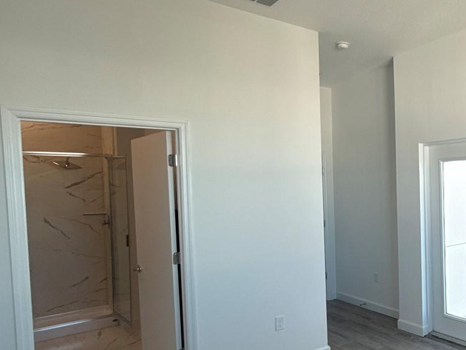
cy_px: 194
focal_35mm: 30
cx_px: 428
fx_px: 404
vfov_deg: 46.7
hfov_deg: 52.0
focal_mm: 2.22
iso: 50
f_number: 2.2
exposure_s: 1/147
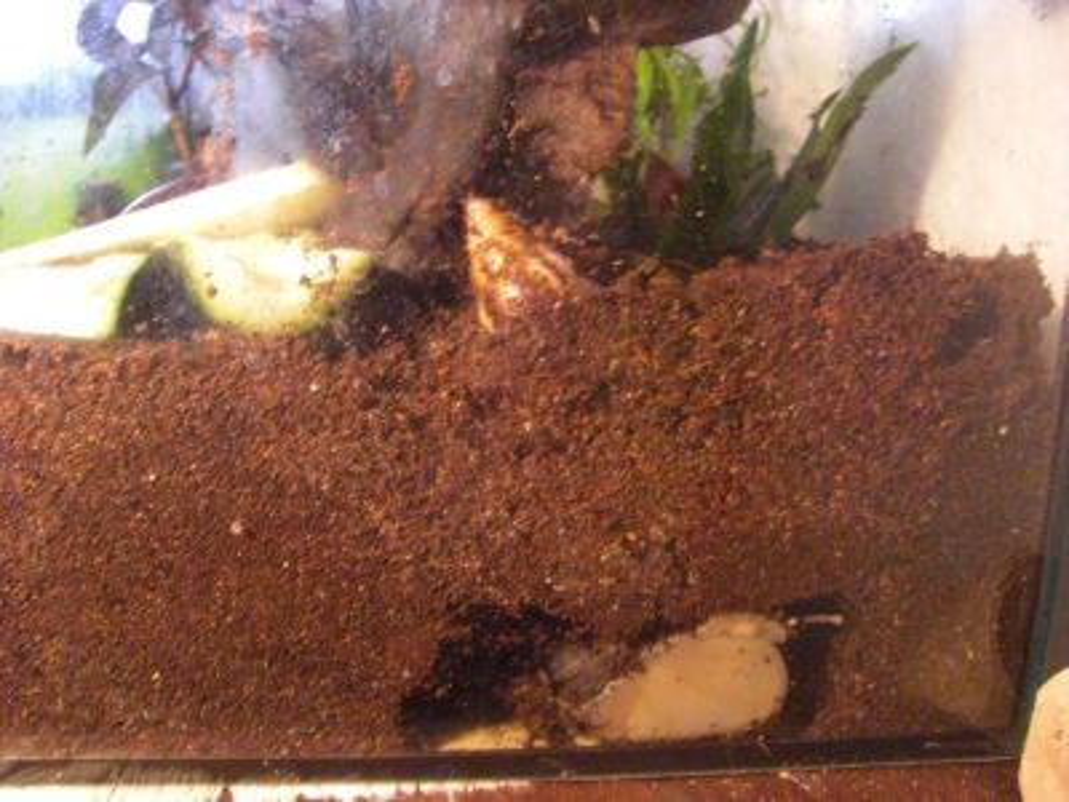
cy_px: 401
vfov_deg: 37.7
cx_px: 534
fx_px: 1174
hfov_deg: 49.0
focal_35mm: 38
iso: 800
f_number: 2.7
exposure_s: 1/20
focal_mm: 6.2
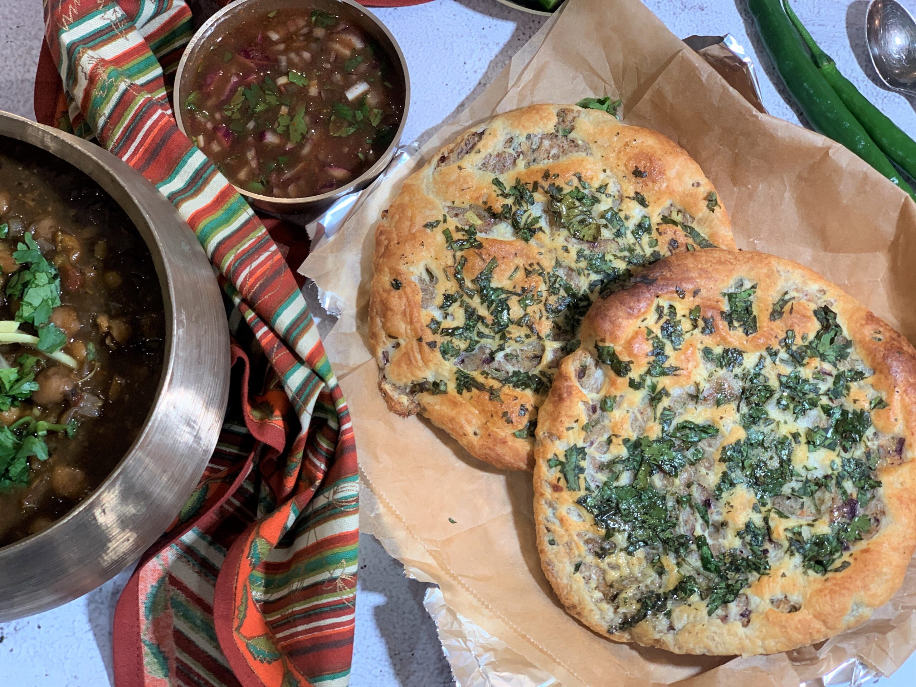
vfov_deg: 28.0
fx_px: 1376
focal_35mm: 52
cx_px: 458
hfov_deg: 36.8
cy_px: 344
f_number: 2.4
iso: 80
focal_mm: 6
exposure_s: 1/50
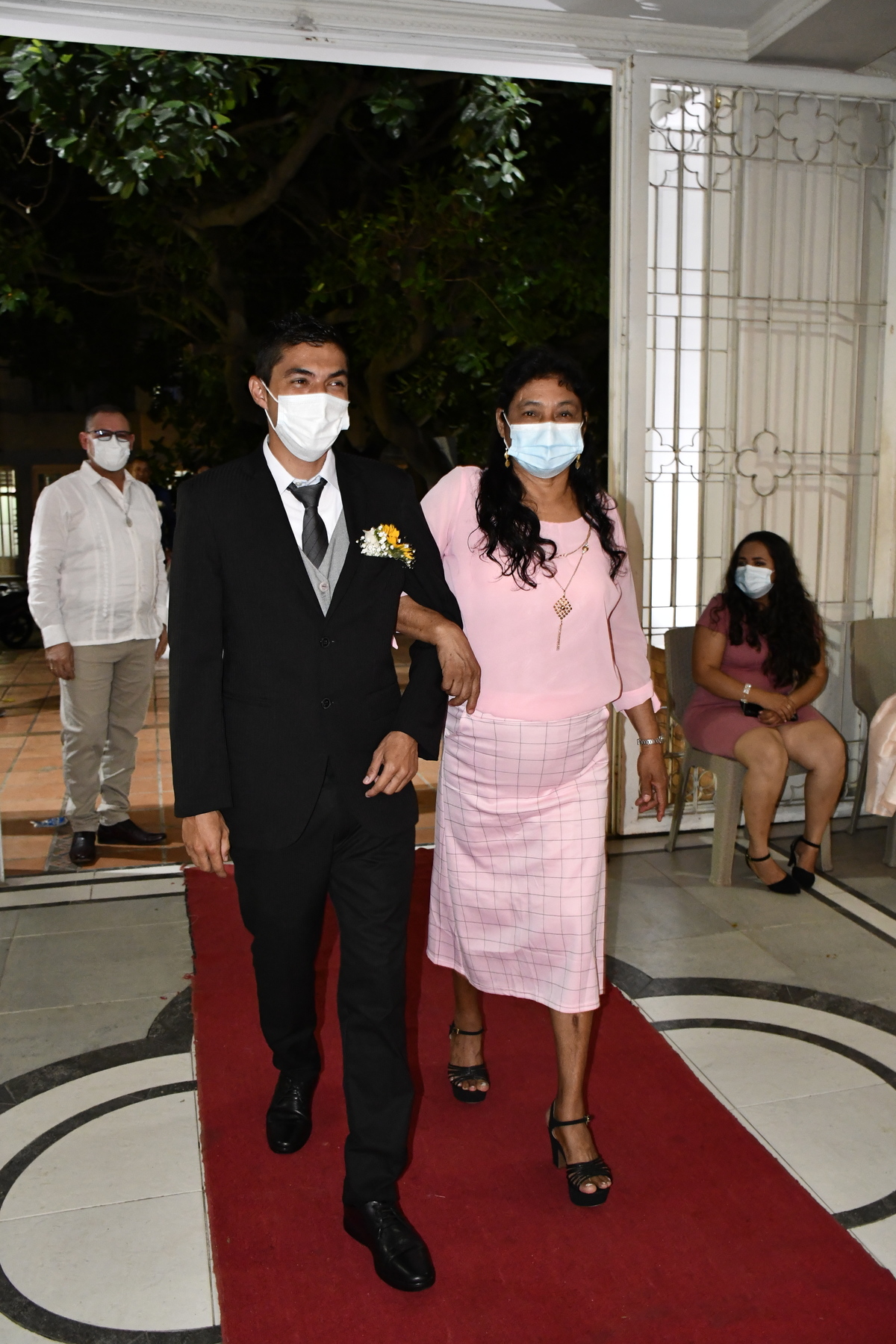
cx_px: 448
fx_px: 1120
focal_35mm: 30
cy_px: 672
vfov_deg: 61.9
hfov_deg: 43.6
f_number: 3.5
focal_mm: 20
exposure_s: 1/60
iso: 3600
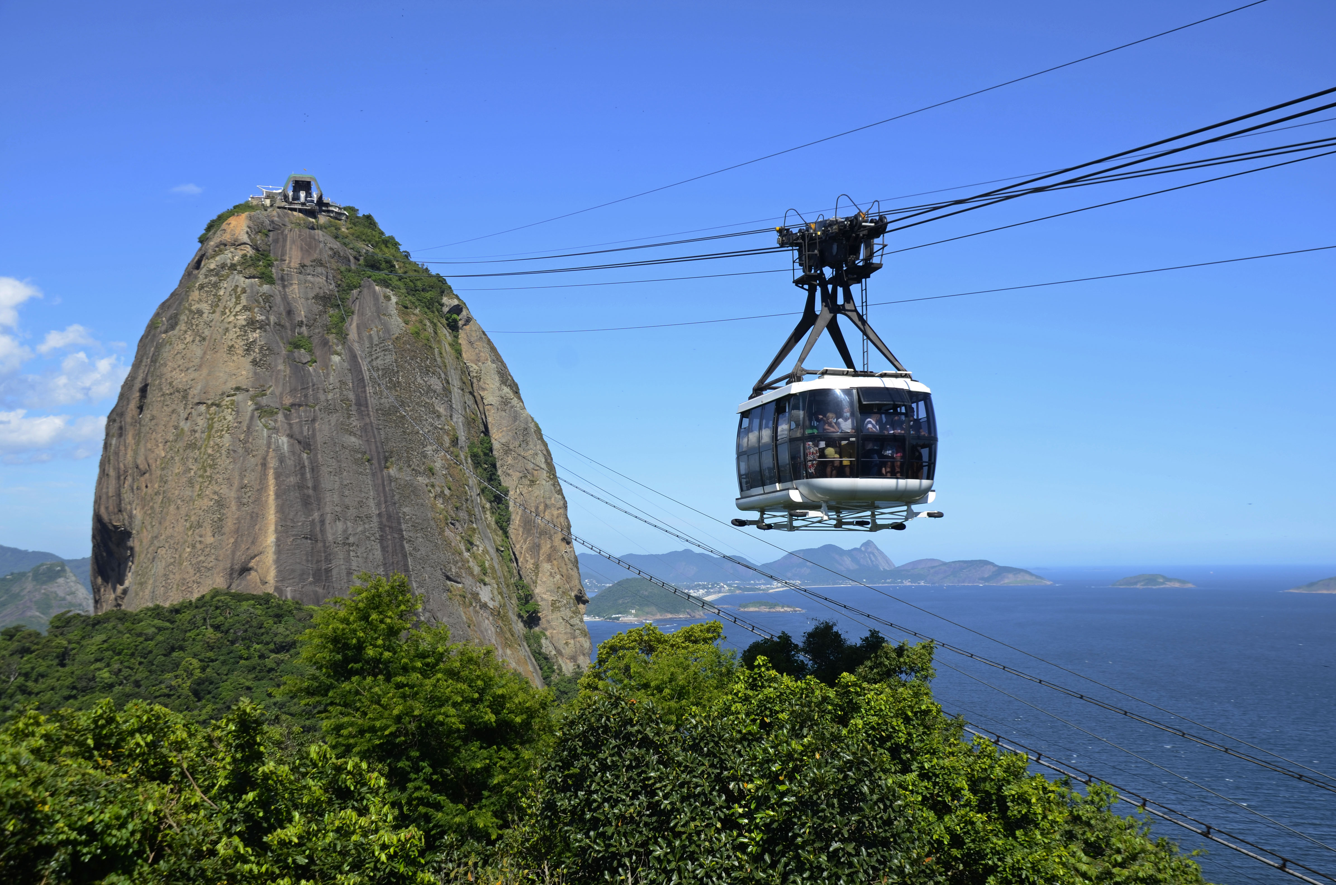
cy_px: 442
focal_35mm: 38
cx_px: 668
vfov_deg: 35.3
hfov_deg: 51.4
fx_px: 1389
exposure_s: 1/250
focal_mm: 25
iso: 100
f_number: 9
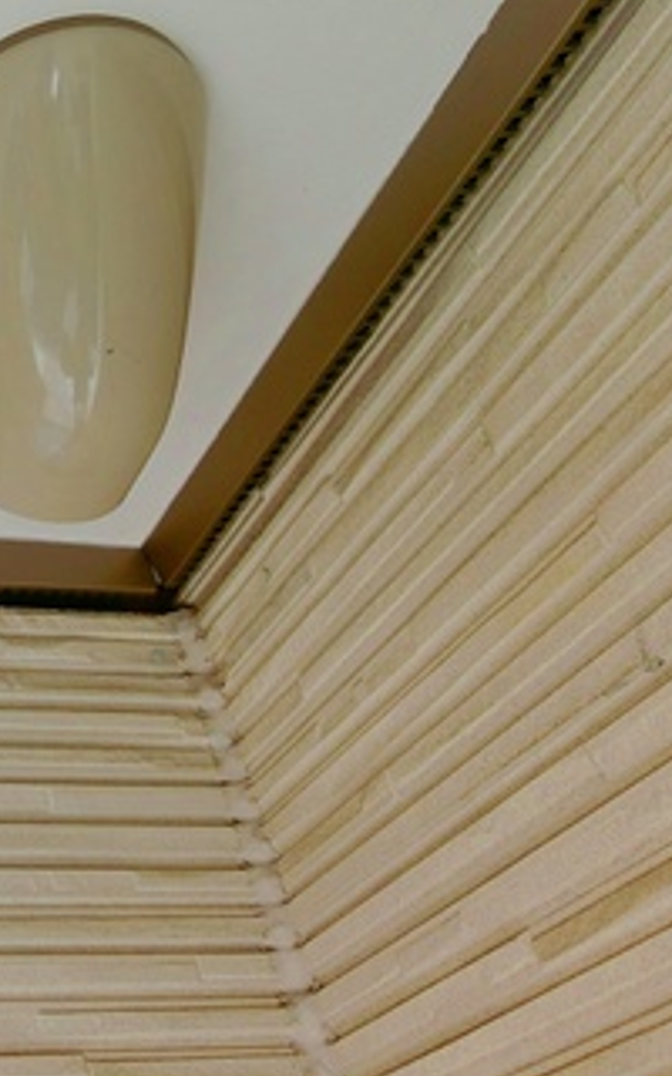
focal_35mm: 44
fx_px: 1289
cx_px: -242
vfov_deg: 45.2
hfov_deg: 24.7
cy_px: 489
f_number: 2.7
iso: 80
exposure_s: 1/640
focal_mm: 4.06
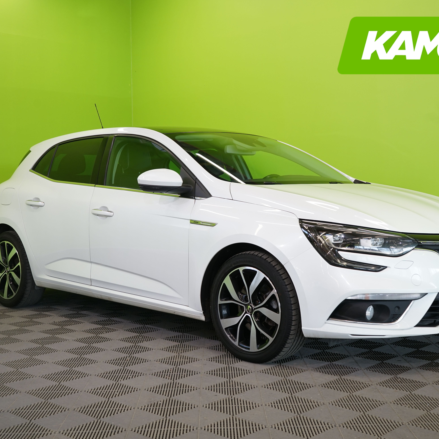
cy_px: 219
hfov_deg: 35.3
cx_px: 253
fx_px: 689
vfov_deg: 35.4
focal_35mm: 48
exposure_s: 1/40
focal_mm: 37
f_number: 6.3
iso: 400
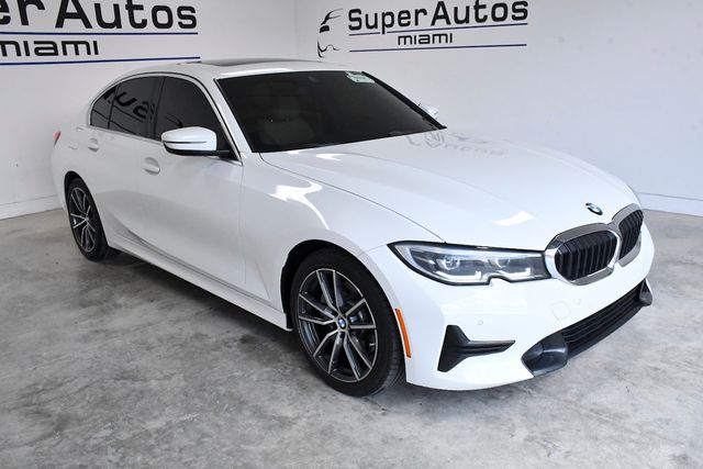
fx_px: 645
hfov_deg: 57.2
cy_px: 234
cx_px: 352
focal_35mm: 33
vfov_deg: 40.0
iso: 2500
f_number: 11
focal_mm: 22
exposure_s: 1/500
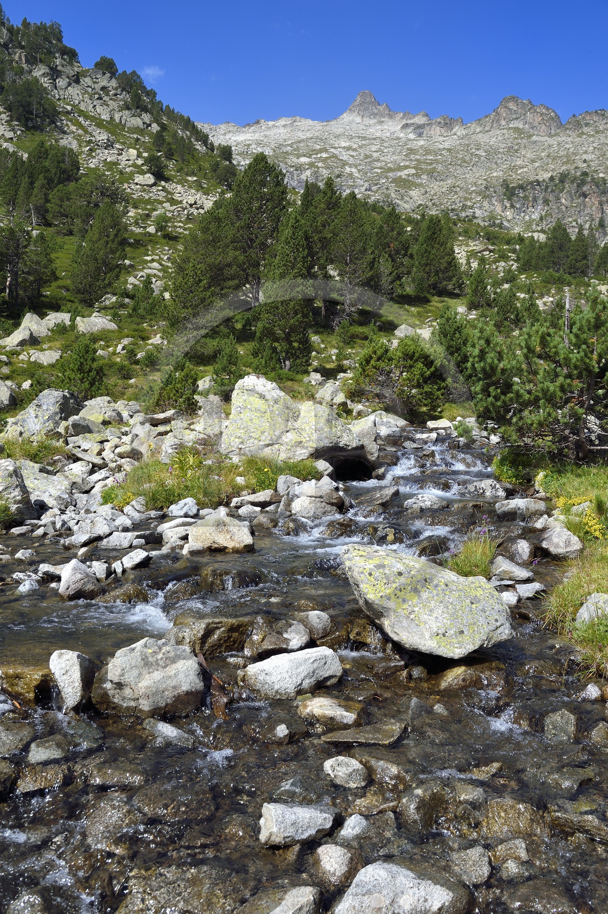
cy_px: 457
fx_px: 786
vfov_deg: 60.3
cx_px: 304
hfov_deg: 42.3
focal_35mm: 31
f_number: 13
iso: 200
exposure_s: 1/200
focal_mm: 31
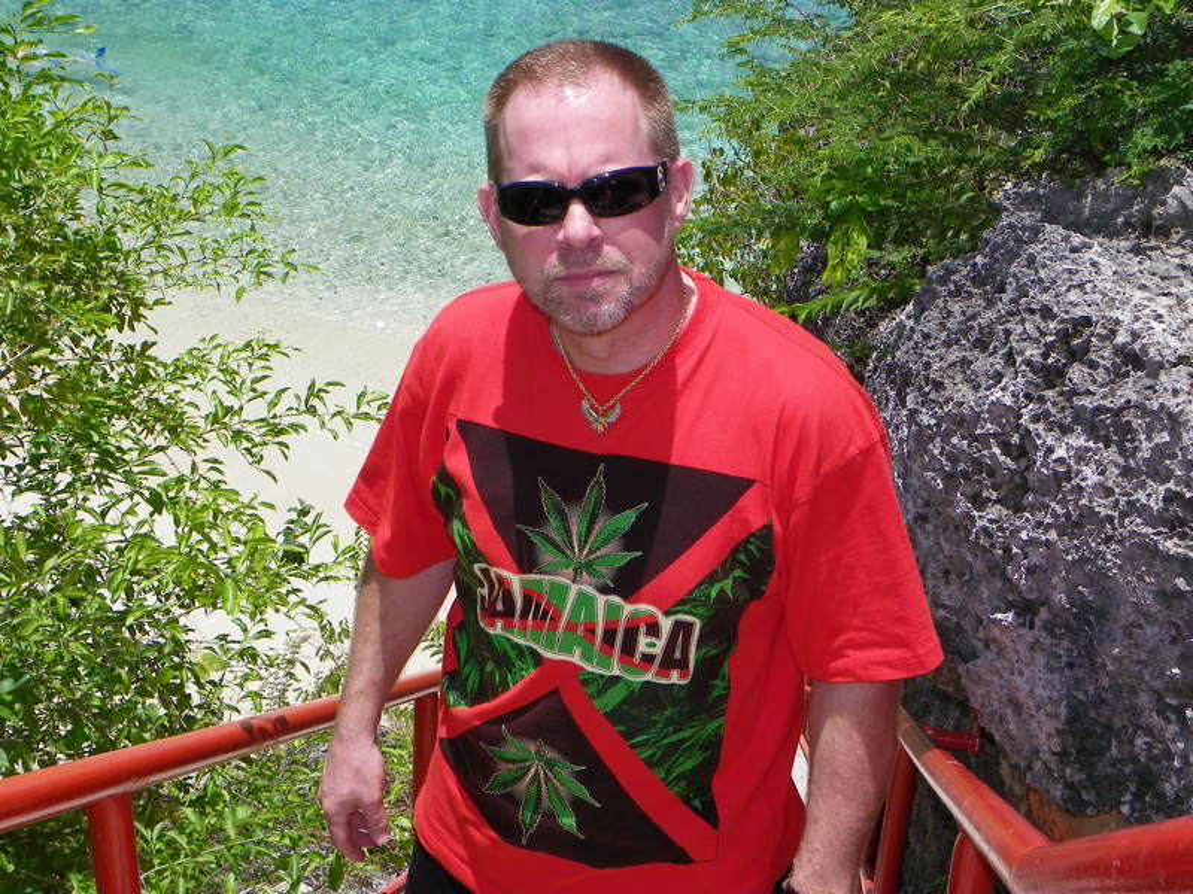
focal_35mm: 58
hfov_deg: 33.2
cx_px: 596
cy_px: 447
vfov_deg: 25.2
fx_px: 1999
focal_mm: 10.3
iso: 64
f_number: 5
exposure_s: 1/400
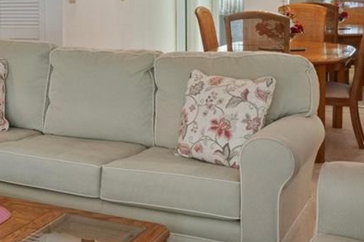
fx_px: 687
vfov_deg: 19.4
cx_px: -18
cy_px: -6
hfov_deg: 27.6
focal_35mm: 68
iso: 640
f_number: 8
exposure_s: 1
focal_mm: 12
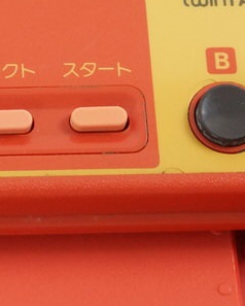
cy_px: -36
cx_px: -75
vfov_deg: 6.8
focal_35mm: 284
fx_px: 2571
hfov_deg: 5.4
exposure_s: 1/80
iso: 1600
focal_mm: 50
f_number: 6.3
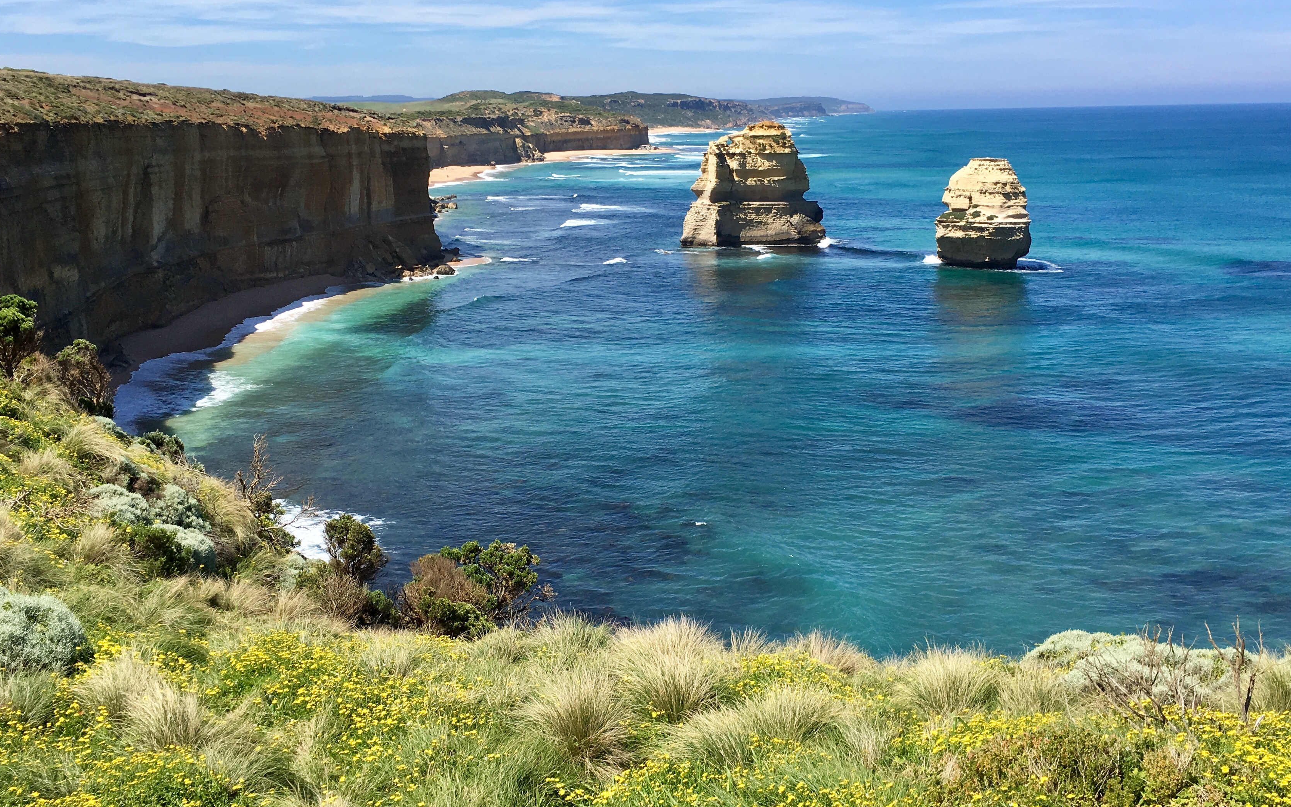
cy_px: 378
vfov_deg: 34.4
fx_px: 1302
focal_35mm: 37
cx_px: 630
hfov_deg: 52.7
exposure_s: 1/1832
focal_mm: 4.15
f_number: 2.2
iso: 25
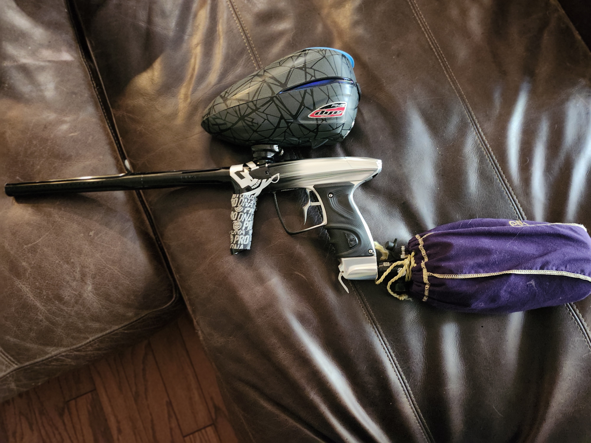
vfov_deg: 58.9
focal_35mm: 23
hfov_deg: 73.9
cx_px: 296
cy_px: 222
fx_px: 393
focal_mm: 5.54
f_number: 1.8
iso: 1250
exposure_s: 1/24
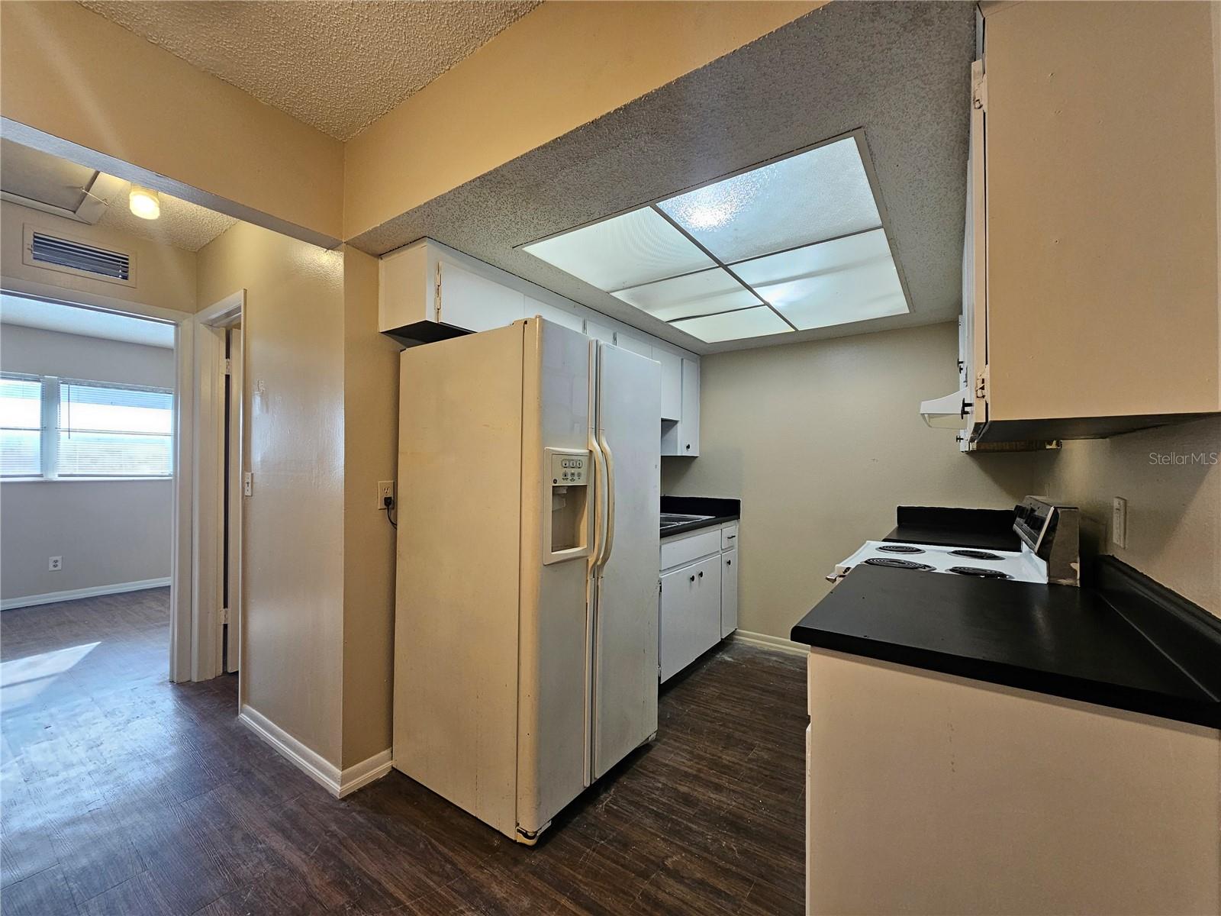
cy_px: 458
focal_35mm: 13
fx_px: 459
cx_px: 610
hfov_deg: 106.2
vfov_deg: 89.9
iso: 125
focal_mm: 2.2
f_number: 2.2
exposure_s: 1/60
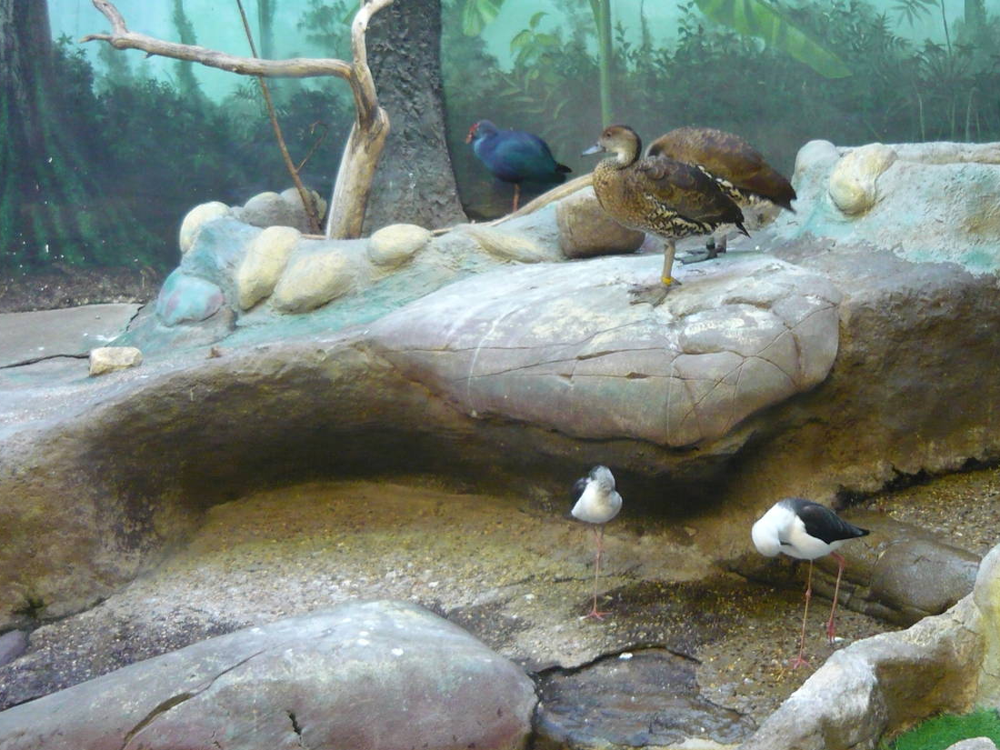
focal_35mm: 48
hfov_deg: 39.3
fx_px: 1387
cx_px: 655
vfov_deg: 30.3
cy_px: 342
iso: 400
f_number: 2.8
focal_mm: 5.5
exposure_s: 1/25
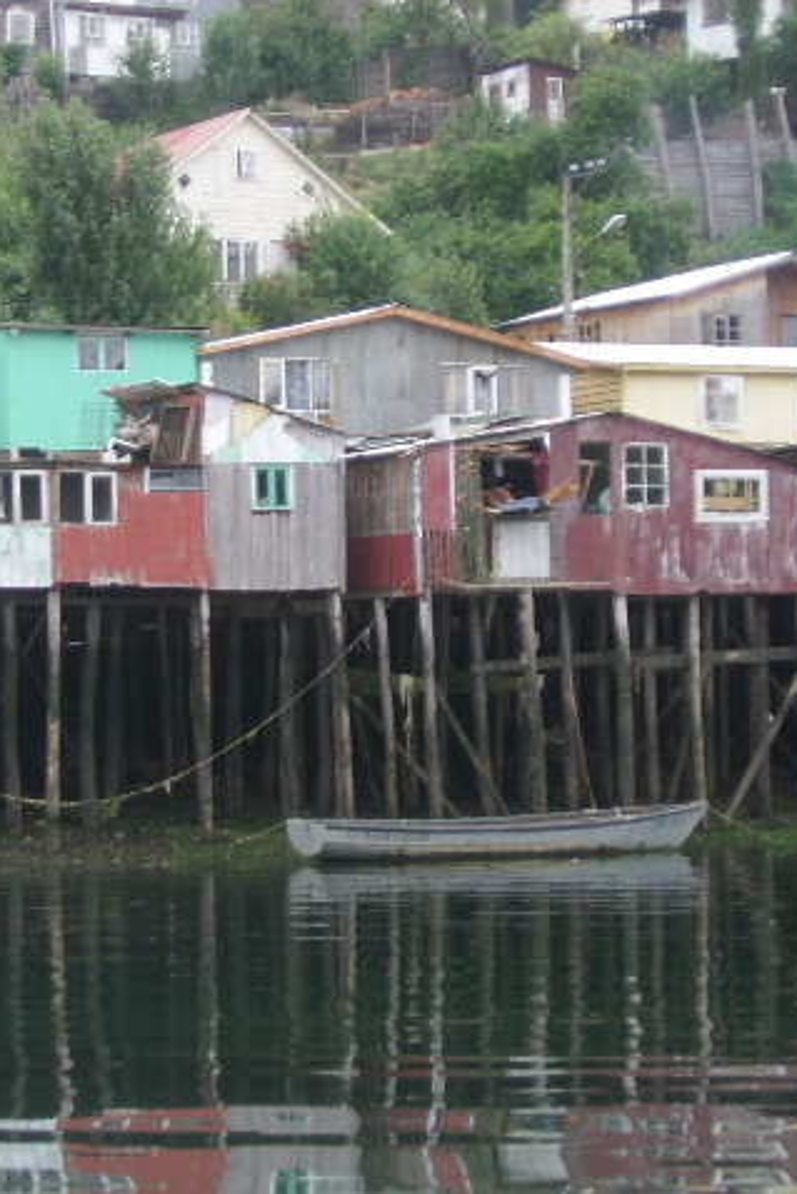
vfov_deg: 17.5
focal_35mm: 117
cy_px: 597
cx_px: 190
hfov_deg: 11.7
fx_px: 3882
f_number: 4.3
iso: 50
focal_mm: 13.96
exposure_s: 1/176
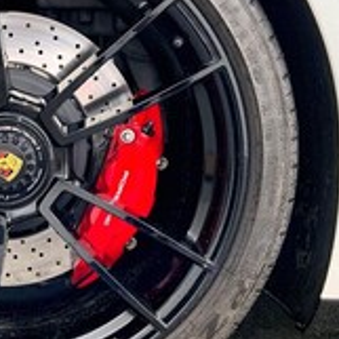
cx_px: -4
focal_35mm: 67
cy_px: 148
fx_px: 742
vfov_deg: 25.7
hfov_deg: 24.5
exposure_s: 1/97
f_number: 1.8
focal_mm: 3
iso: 64
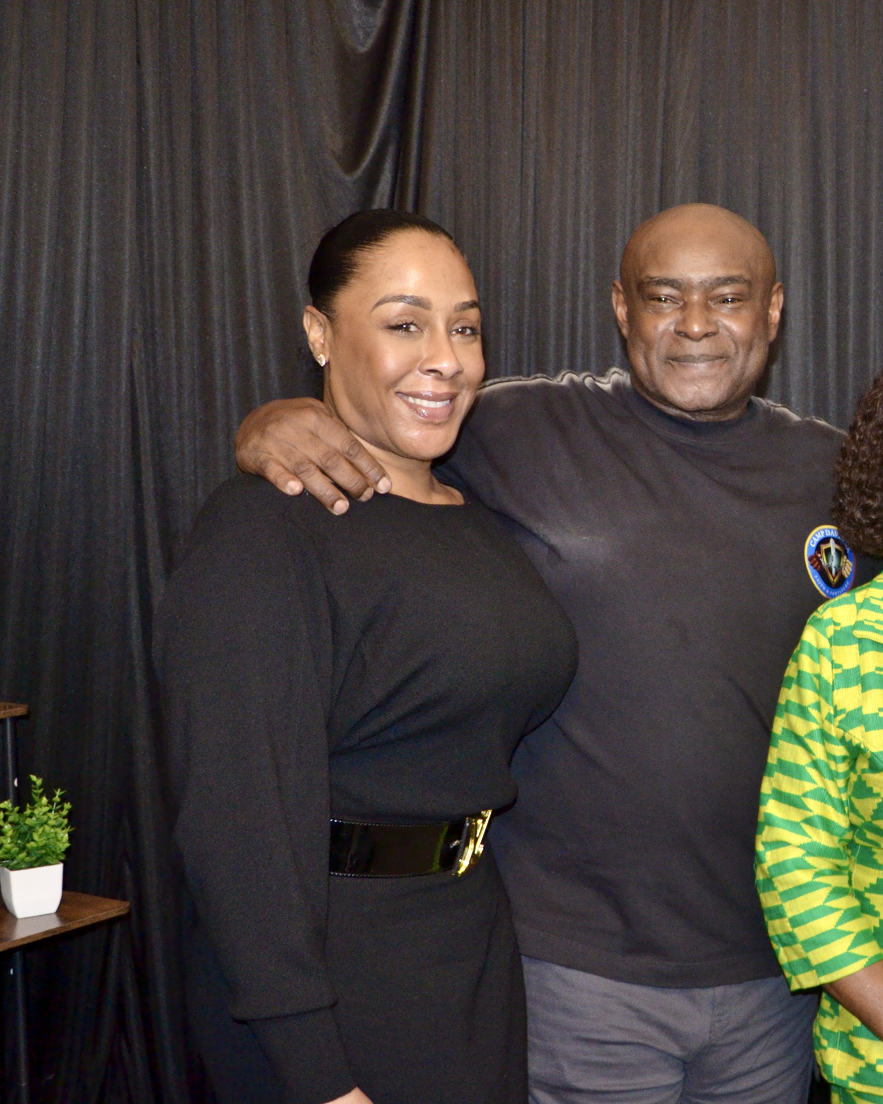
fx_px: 1862
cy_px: 564
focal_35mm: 57
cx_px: 981
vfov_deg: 33.0
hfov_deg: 24.8
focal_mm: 22
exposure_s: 1/30
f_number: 3.8
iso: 800
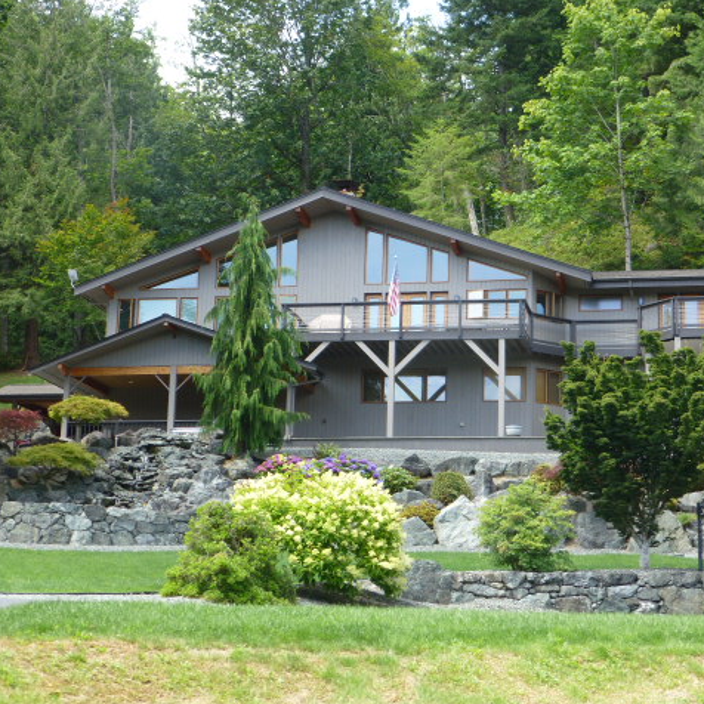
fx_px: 1588
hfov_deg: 25.0
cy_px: 352
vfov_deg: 25.0
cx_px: 413
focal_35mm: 69
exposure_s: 1/100
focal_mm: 10.3
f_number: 4.7
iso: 100
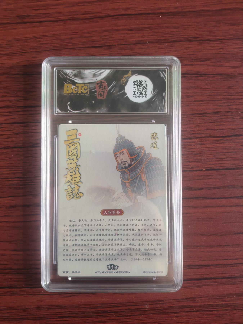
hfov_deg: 54.9
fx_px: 234
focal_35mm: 25
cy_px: 162
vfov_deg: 69.4
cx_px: 122
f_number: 1.79
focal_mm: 4.71
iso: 502
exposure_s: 1/50
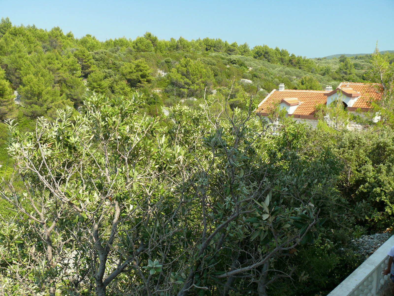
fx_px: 398
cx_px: 197
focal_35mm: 35
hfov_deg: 52.6
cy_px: 148
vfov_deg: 40.7
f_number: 4
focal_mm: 7.4
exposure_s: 1/160
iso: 100
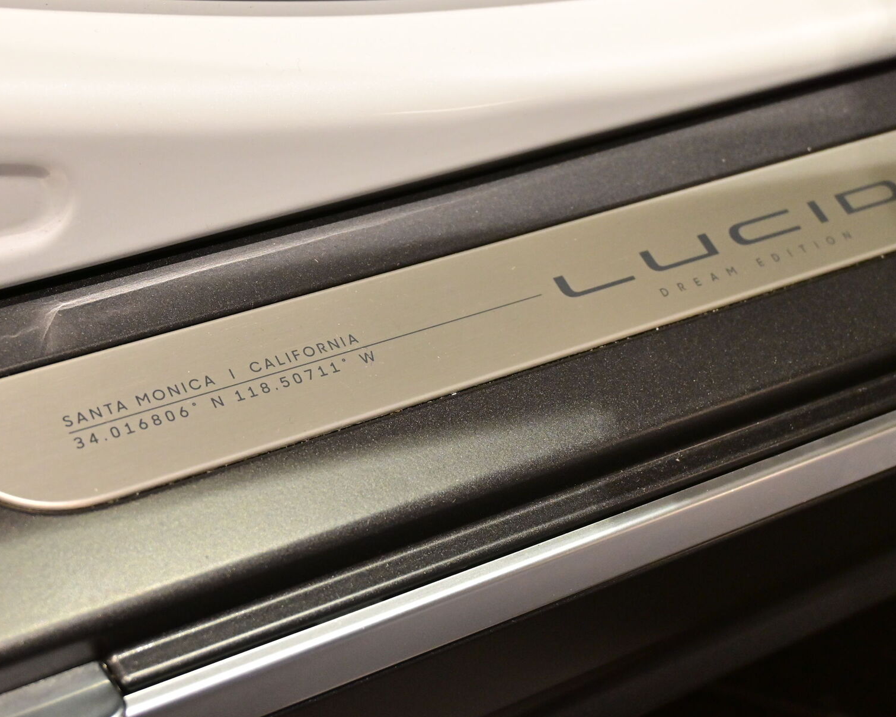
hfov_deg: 33.3
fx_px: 1493
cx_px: 366
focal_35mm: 56
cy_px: 346
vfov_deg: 27.0
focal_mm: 31.5
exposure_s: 1/50
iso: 1800
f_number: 5
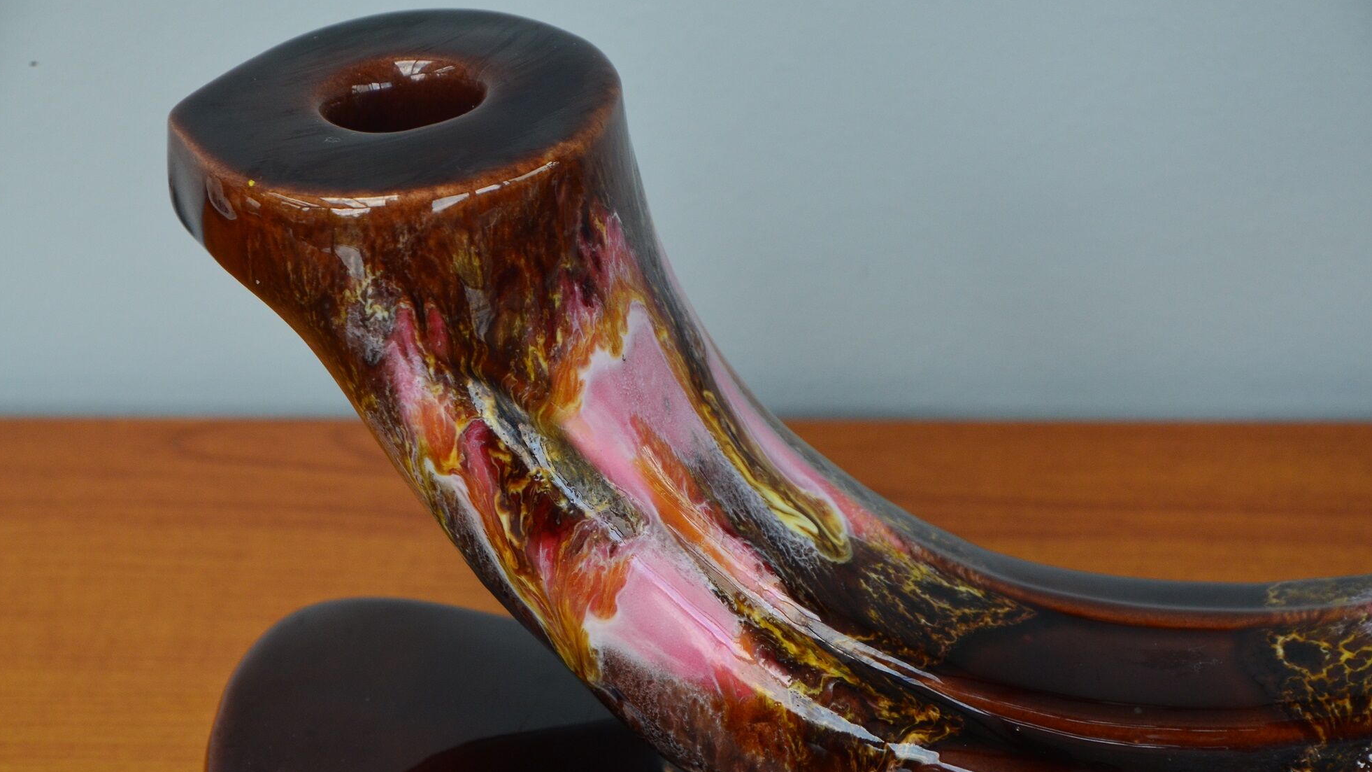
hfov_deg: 13.0
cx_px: 683
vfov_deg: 7.3
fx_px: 6021
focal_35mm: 166
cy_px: 420
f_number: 9
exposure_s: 1/125
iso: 720
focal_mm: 105
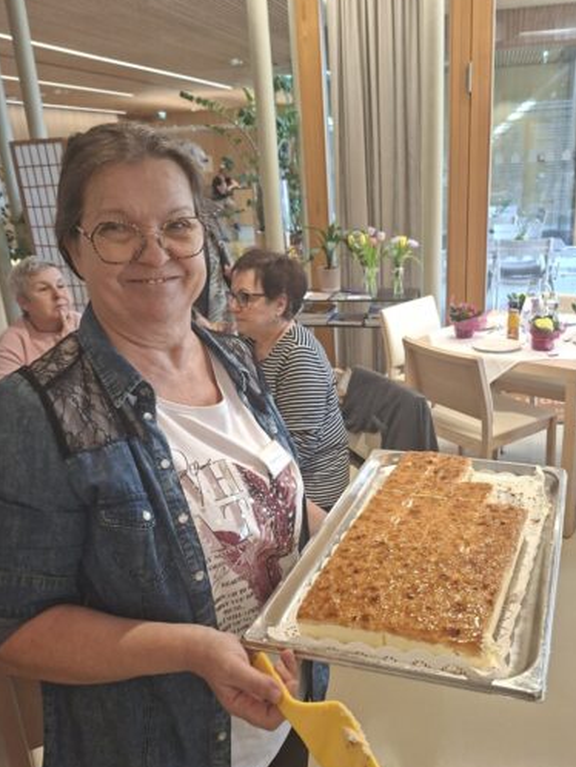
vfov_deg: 59.9
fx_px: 665
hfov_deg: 46.7
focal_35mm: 30
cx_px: 320
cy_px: 404
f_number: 1.8
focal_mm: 5.54
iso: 320
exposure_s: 1/100
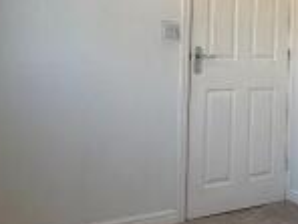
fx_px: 473
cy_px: 49
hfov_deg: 33.2
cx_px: 265
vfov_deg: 26.1
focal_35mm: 55
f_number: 2.2
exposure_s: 1/100
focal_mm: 2.22
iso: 40
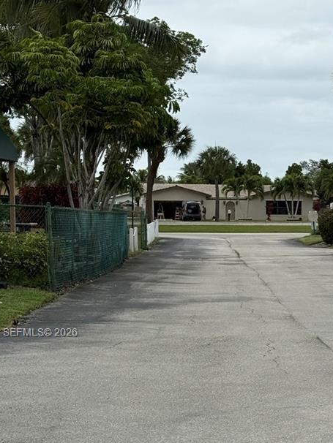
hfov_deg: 15.5
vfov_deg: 20.5
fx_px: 1218
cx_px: 272
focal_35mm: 95
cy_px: 333
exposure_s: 1/2577
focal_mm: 6.76
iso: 64
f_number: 1.78
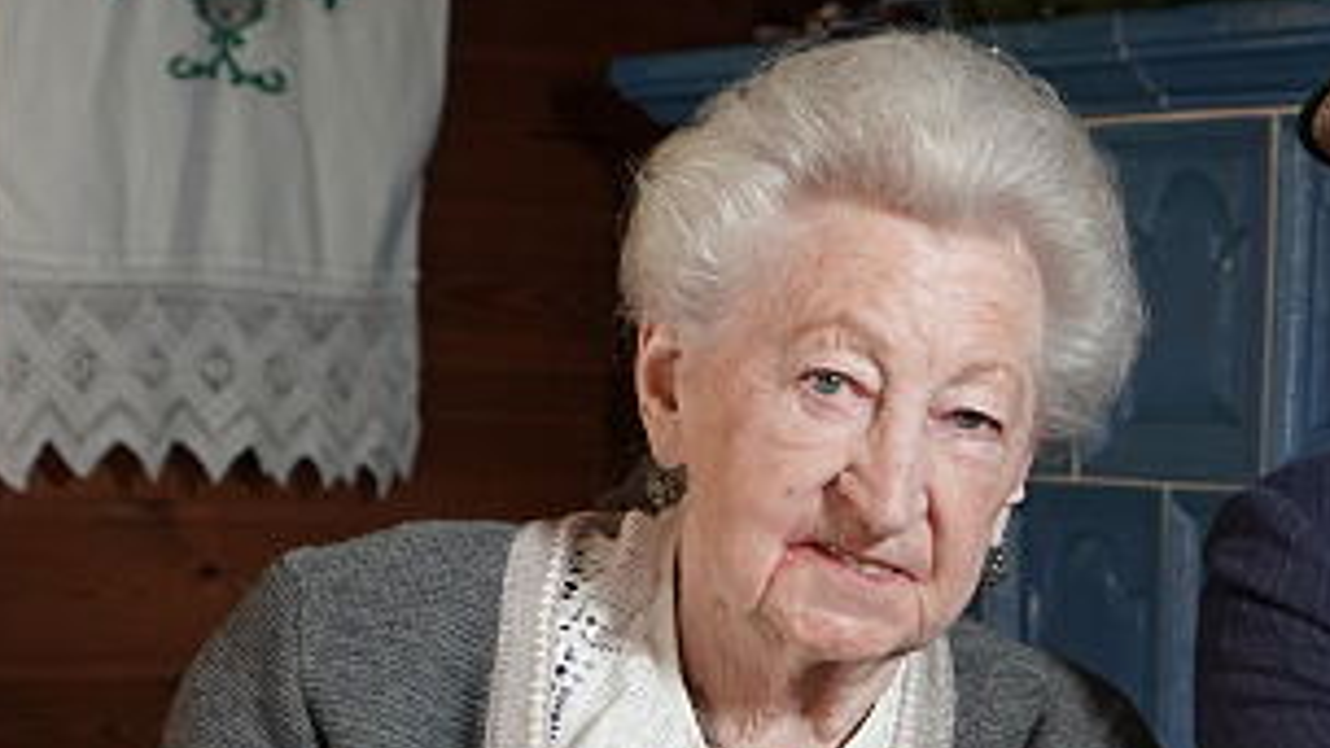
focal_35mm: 124
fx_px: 4373
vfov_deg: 9.8
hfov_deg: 17.2
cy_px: 604
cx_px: 1032
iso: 2500
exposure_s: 1/160
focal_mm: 30
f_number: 4
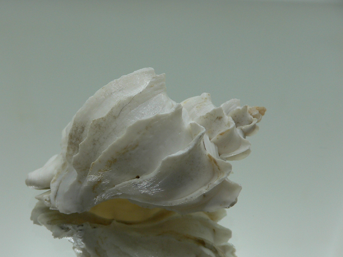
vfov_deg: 32.0
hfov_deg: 41.9
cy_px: 163
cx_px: 141
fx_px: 446
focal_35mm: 45
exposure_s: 1/100
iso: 80
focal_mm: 4.6
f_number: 2.8
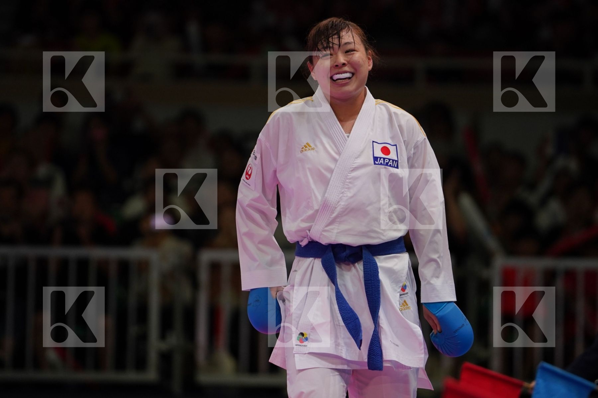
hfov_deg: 6.9
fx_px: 4983
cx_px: 299
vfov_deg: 4.6
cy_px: 199
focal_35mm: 300
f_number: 2.8
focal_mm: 200
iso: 800
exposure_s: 1/1000
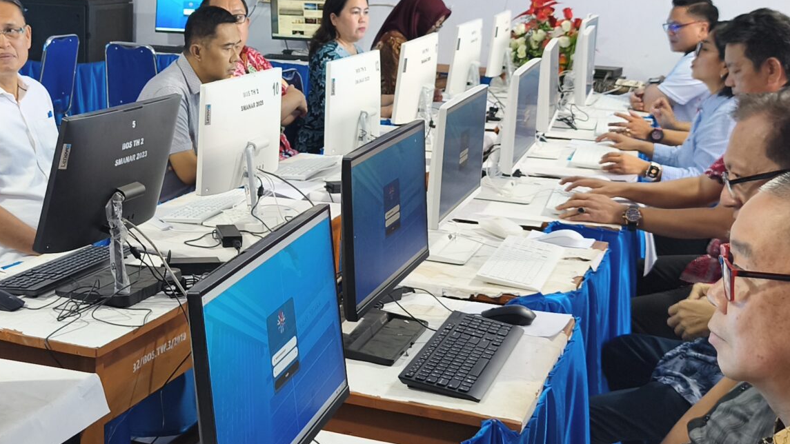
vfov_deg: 21.4
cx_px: 244
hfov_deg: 36.7
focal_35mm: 56
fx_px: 1173
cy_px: 183
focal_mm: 6.18
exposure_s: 1/50
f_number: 1.65
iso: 800
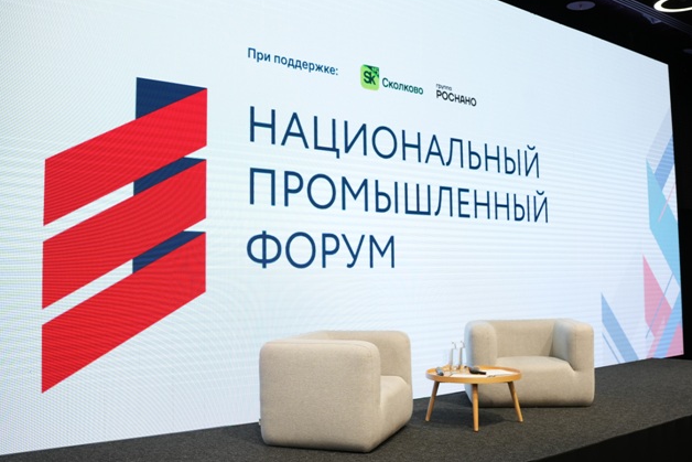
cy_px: 219
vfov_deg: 34.2
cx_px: 315
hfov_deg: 49.5
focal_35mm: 39
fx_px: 750
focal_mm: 35
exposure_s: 1/125
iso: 640
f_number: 4
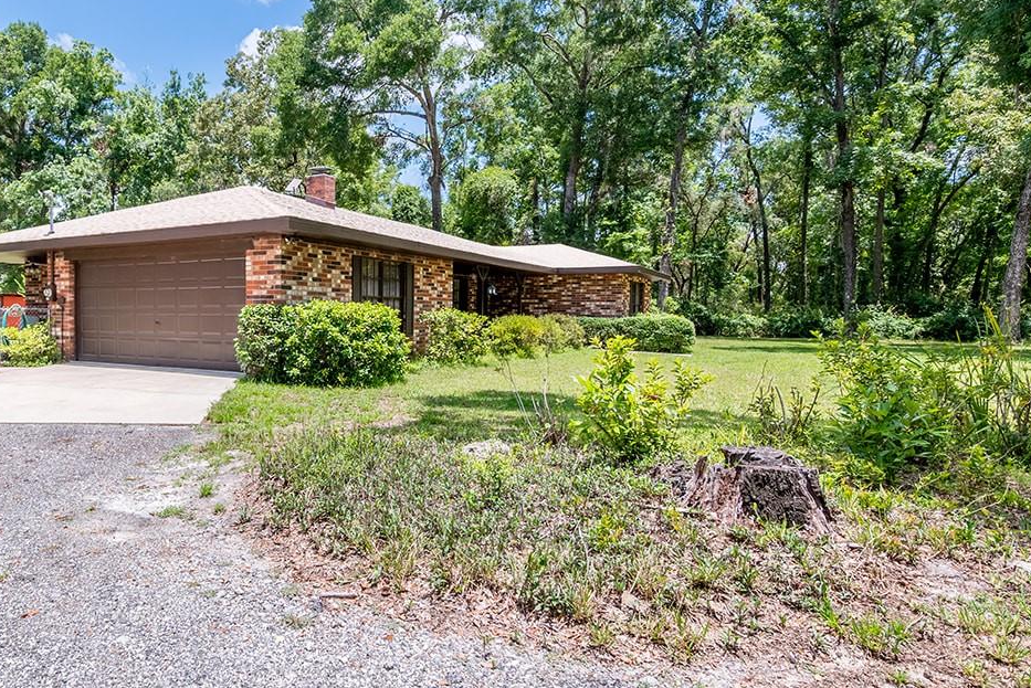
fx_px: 688
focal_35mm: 24
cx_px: 304
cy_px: 342
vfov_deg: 53.2
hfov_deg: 70.4
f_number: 8
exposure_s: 1/2500
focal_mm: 14
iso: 320
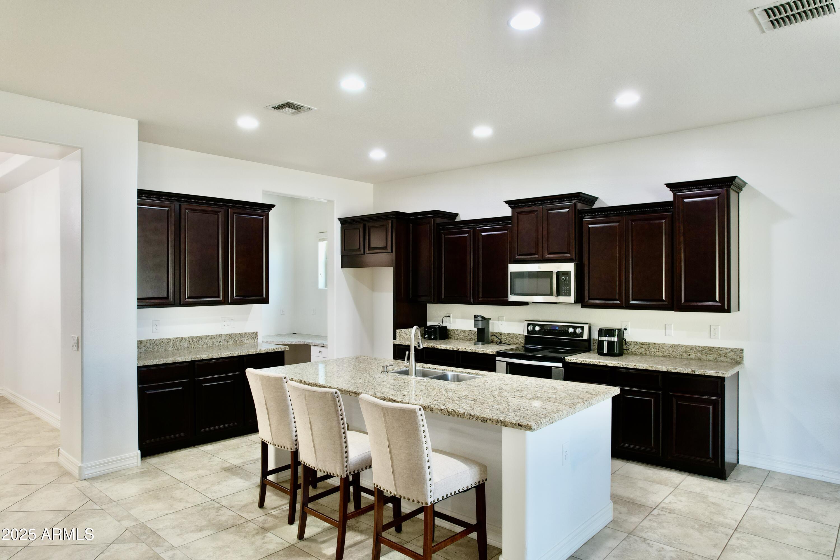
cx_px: 420
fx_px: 513
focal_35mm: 22
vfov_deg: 57.2
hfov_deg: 78.6
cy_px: 280
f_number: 2.8
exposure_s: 1/15
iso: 100
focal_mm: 8.38
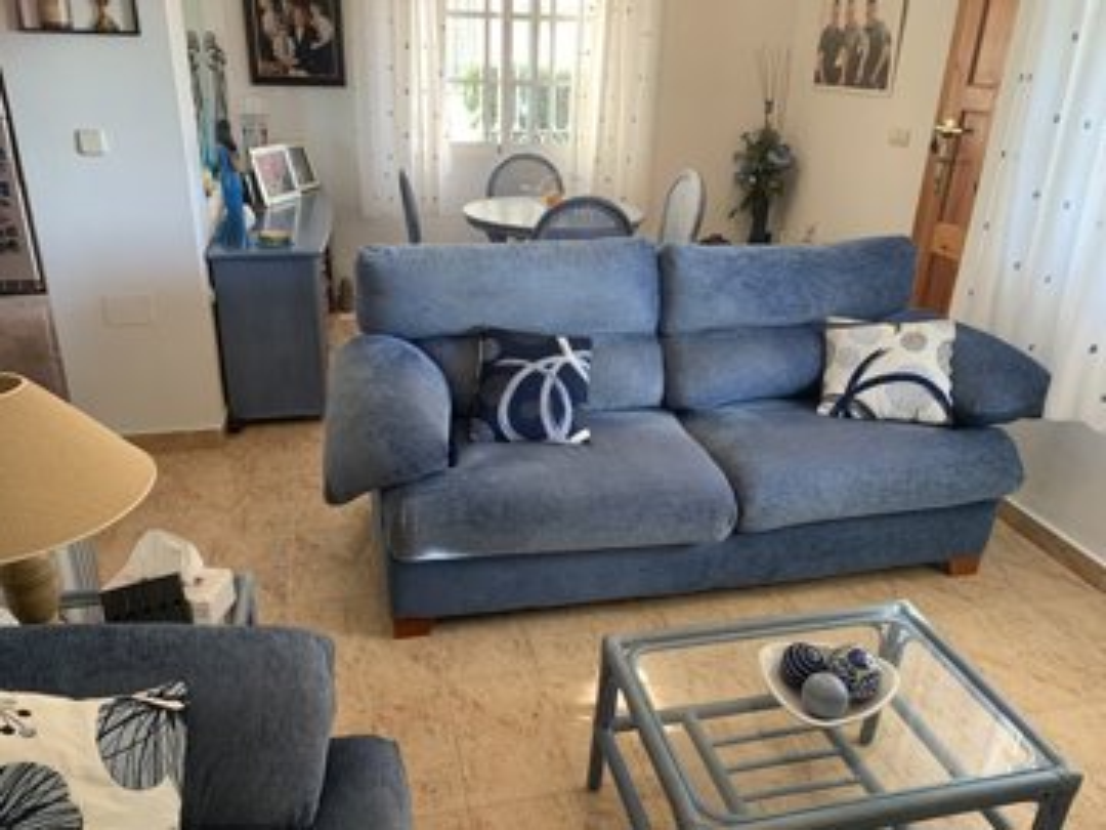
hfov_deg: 67.3
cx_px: 553
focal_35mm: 26
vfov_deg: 53.1
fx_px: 831
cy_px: 415
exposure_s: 1/100
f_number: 1.8
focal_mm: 4.25
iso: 100
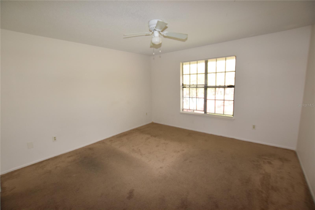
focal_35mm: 15
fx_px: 131
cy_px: 105
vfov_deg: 77.3
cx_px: 158
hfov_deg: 100.4
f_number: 5
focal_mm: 10
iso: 800
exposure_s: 1/100
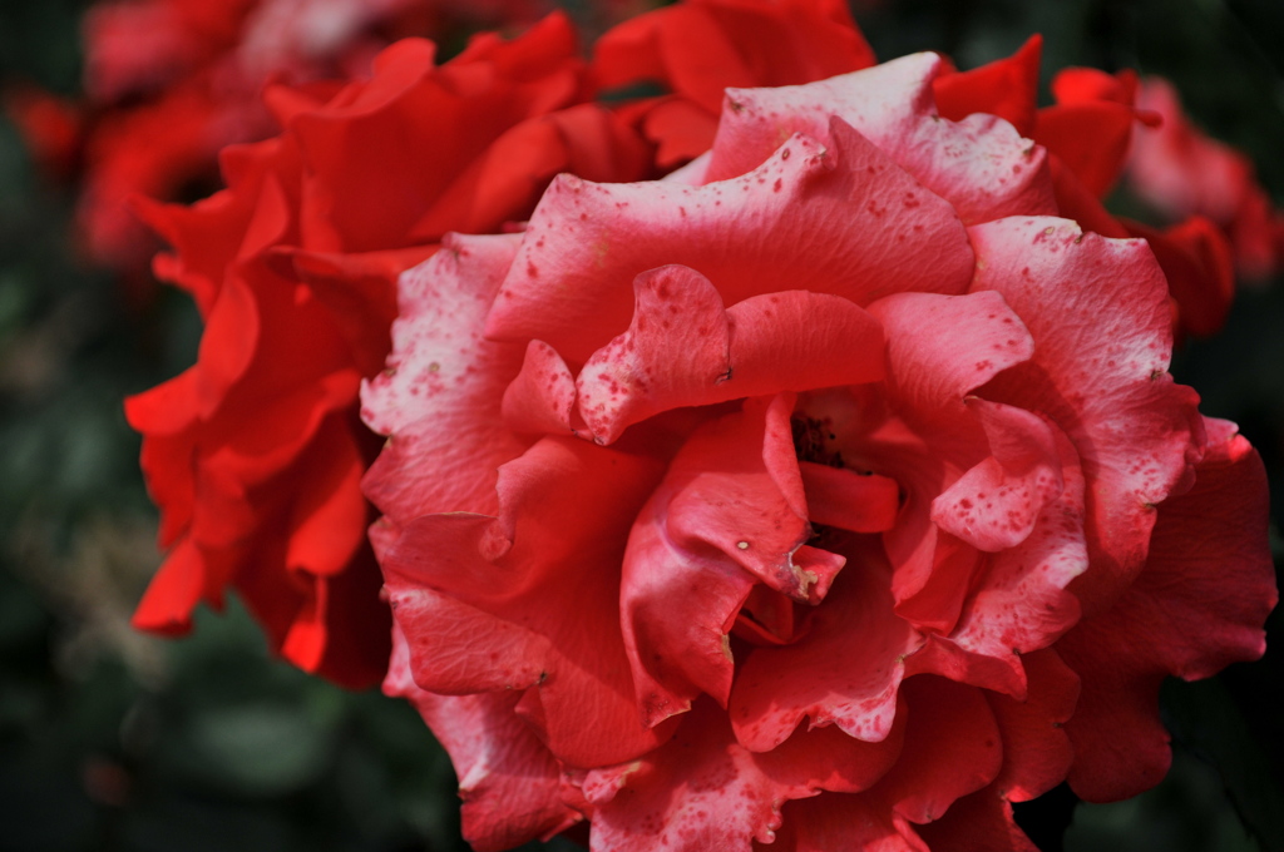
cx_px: 642
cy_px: 426
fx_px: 2939
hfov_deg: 24.6
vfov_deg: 16.5
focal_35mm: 82
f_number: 5.6
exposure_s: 1/1600
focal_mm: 55
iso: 200
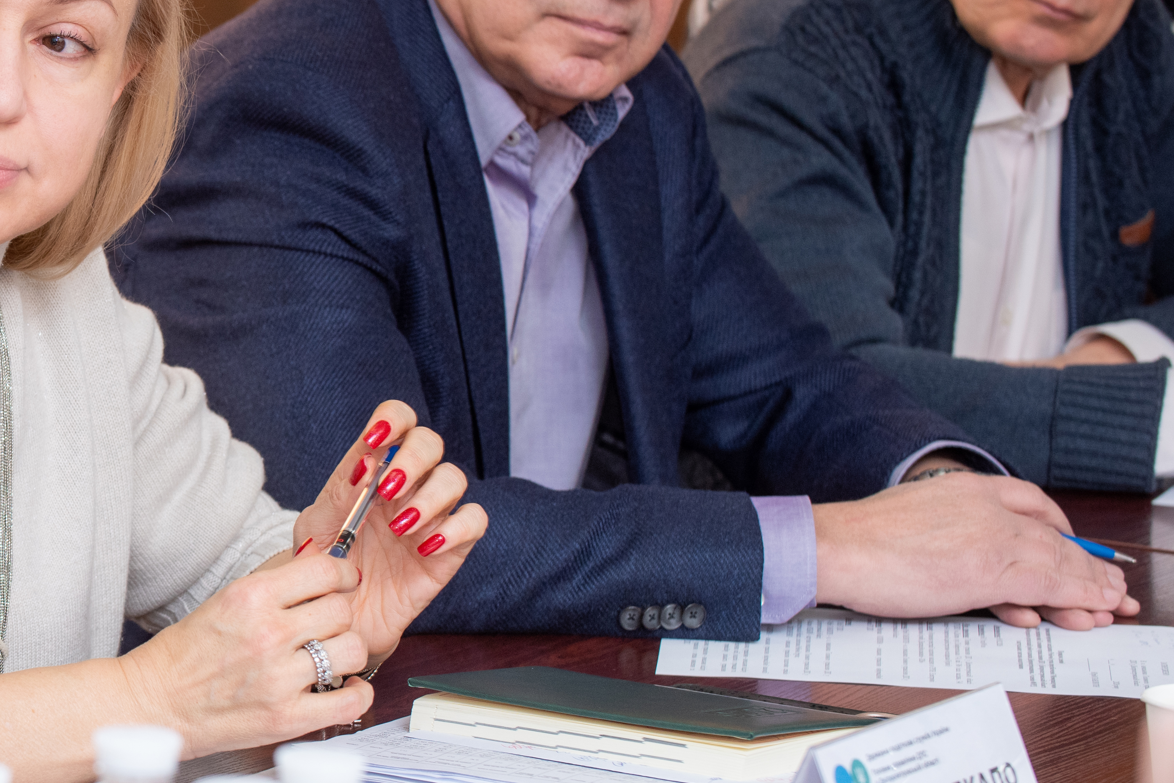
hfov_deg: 9.9
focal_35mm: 206
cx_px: -36
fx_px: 6718
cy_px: 319
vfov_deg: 6.7
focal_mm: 95
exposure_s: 1/100
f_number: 5.6
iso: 400
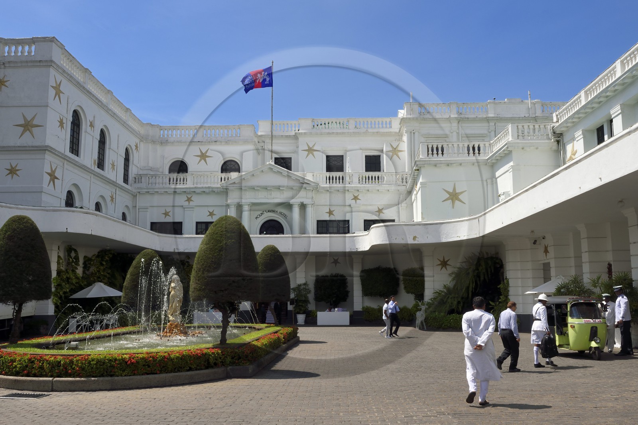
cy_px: 212
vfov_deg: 41.1
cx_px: 319
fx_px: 567
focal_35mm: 32
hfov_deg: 58.7
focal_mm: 32
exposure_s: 1/160
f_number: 22
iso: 200
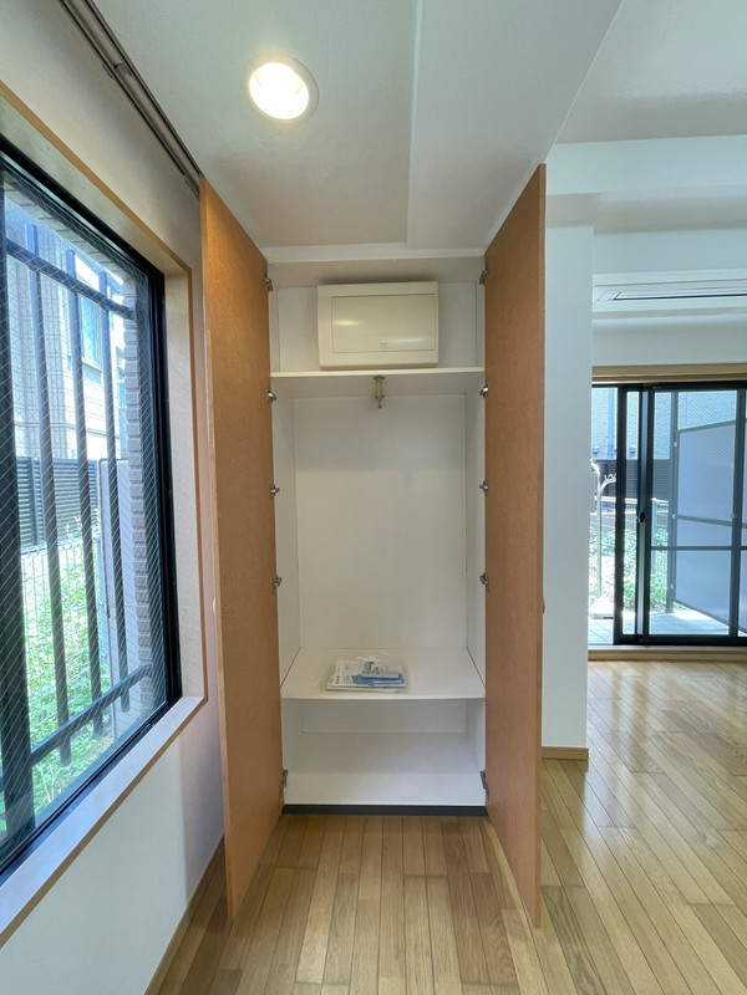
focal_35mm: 14
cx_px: 374
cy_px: 498
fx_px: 403
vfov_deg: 102.1
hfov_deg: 85.7
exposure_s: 1/100
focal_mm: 1.54
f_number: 2.4
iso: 320
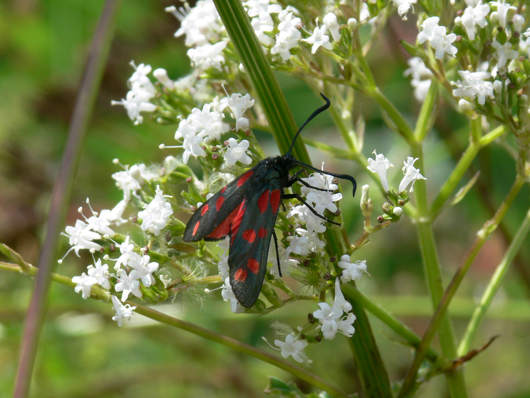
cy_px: 199
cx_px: 265
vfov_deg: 8.3
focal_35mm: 178
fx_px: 2725
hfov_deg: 11.1
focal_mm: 37.7
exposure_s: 1/200
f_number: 5.6
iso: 80
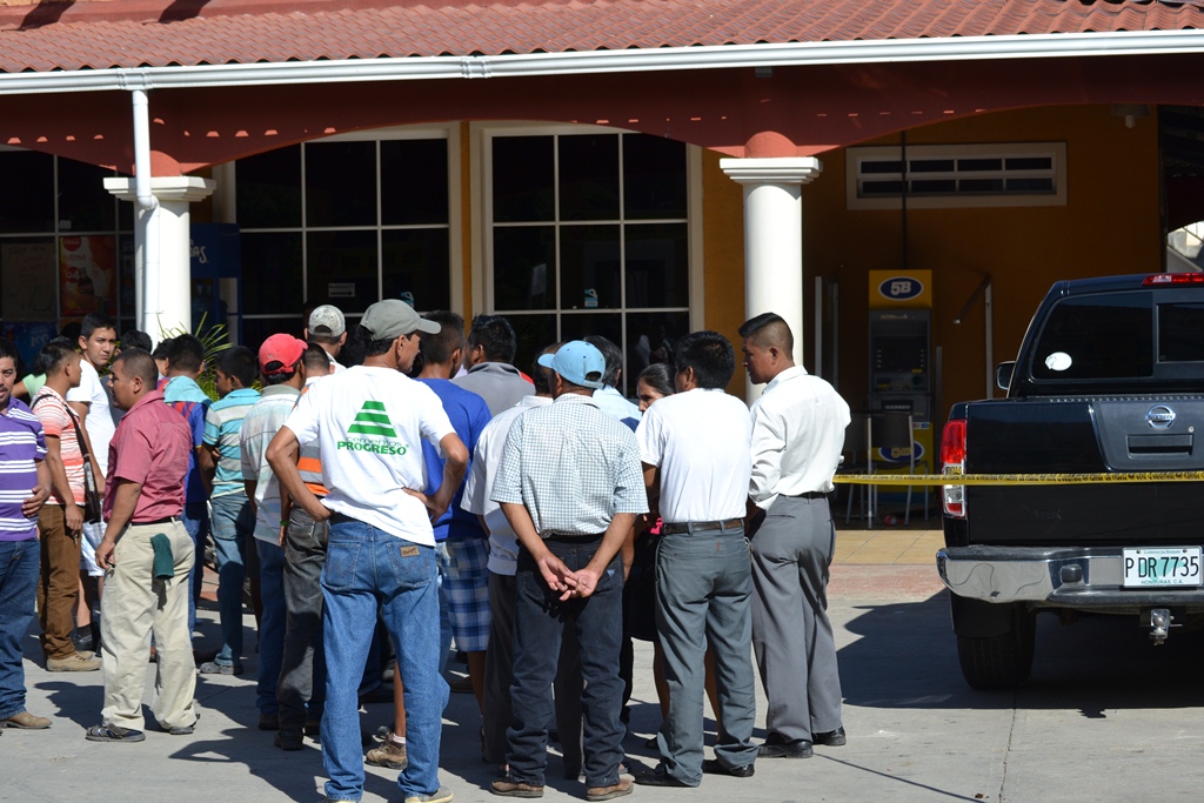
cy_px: 402
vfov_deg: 16.6
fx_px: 2759
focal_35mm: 82
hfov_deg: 24.6
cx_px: 602
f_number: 9
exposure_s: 1/320
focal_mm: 55
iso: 100
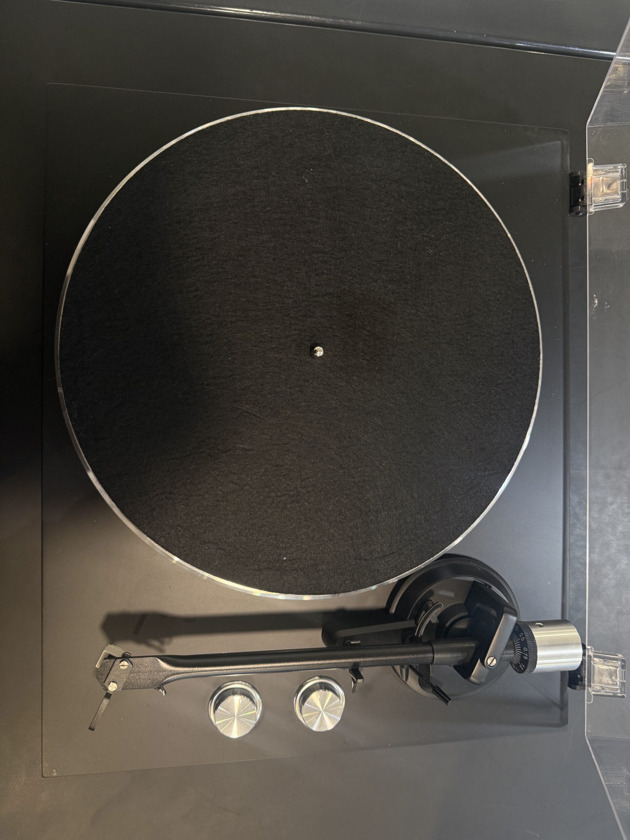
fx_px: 582
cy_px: 420
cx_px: 315
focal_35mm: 24
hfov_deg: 56.8
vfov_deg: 71.6
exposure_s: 1/50
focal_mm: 6.76
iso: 160
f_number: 1.78
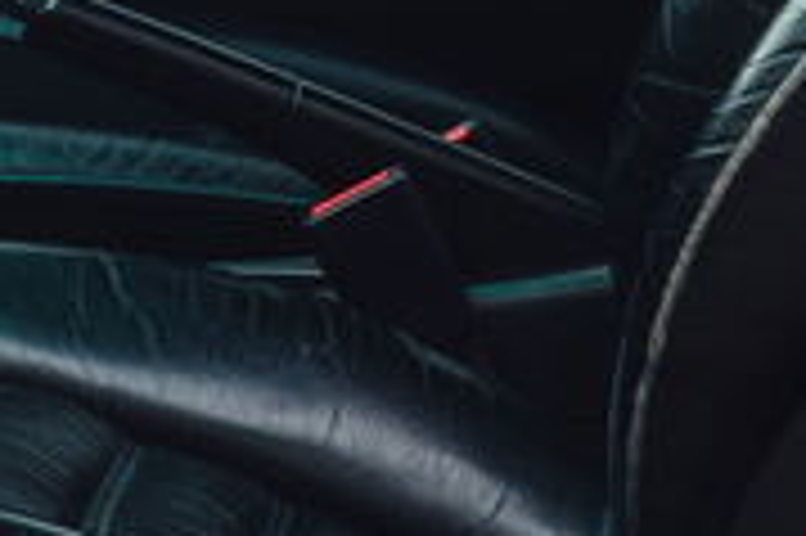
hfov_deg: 10.2
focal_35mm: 200
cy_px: -182
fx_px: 4474
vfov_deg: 6.8
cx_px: -9
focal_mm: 35
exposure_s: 1/80
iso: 800
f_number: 5.6
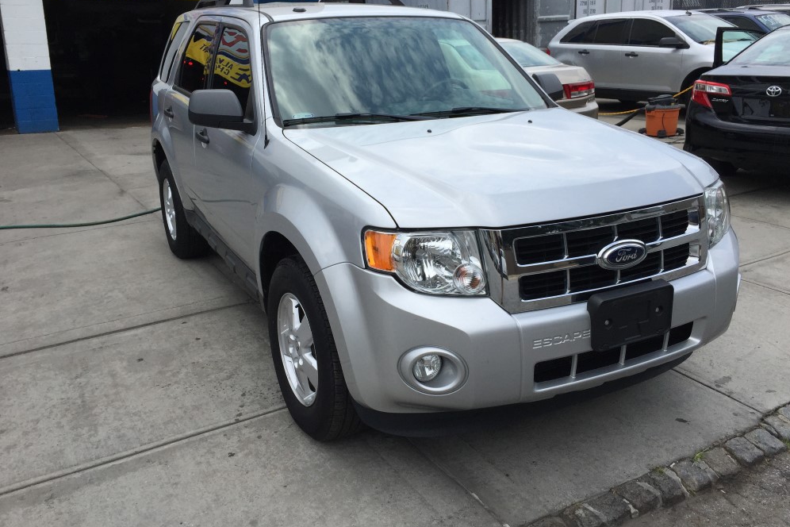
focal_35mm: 31
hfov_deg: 60.3
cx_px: 393
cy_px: 229
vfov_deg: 42.2
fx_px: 680
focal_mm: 4.15
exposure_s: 1/2326
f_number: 2.2
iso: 32
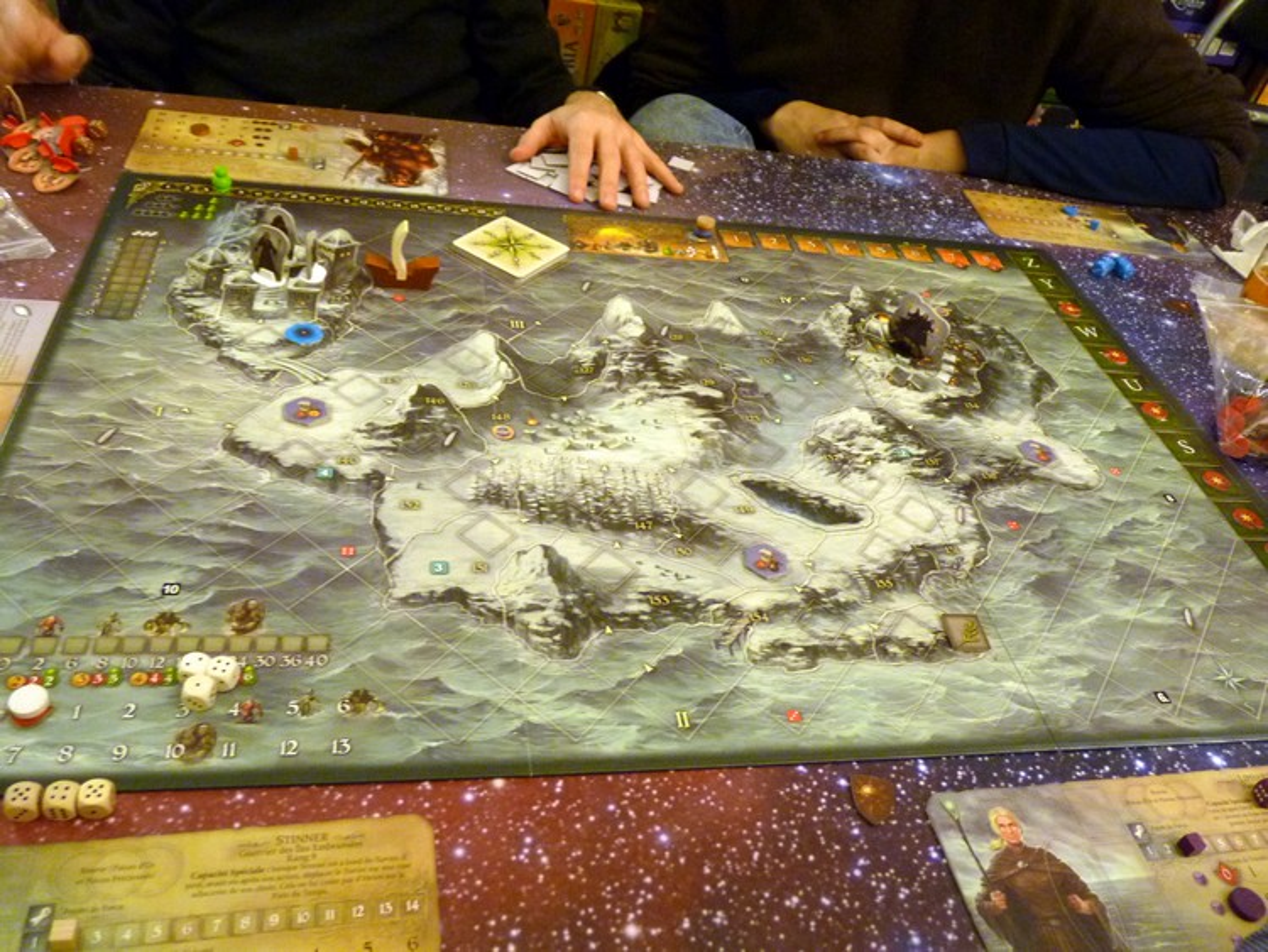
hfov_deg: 65.3
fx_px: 989
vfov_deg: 51.4
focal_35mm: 27
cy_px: 476
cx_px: 634
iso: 400
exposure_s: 1/5
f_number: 2.8
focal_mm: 4.8
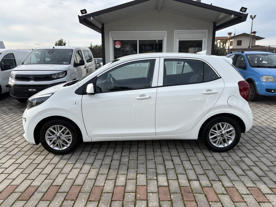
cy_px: 104
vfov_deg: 53.1
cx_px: 138
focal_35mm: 26
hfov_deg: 67.3
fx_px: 207
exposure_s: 1/1901
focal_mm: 5.96
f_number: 1.6
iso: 50
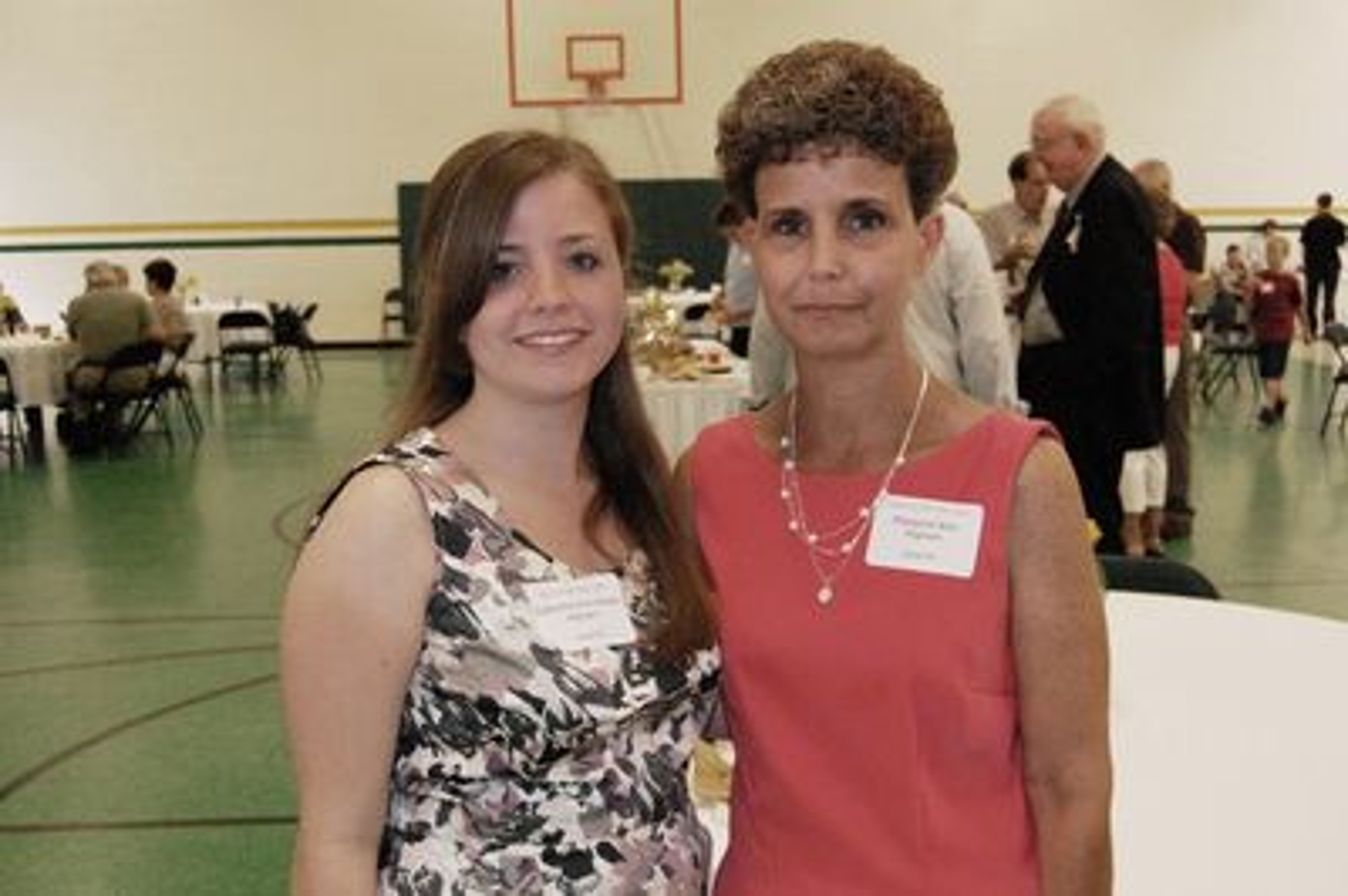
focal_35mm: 42
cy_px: 448
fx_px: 1571
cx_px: 674
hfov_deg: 46.4
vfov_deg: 31.8
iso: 1600
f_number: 5.6
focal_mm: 28
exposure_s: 1/60
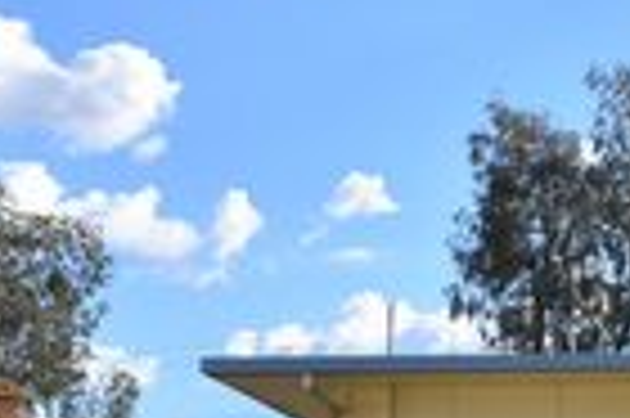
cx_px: 882
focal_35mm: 101
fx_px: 1765
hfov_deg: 18.4
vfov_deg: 13.4
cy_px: 366
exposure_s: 1/500
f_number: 8
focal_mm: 20
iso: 160
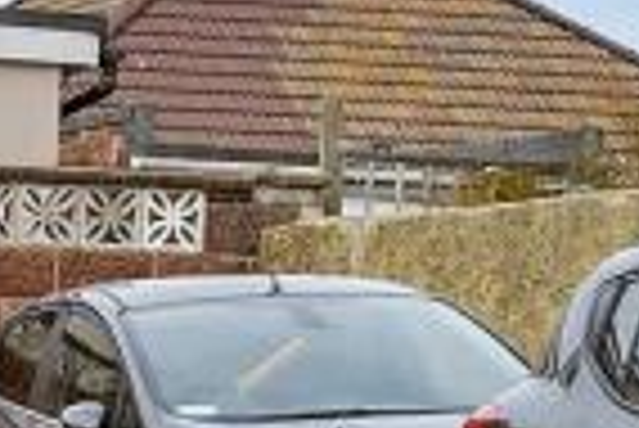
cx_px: -626
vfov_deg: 6.3
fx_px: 3838
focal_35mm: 216
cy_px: 574
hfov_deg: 9.0
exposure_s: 1/320
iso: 200
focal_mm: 20
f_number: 8
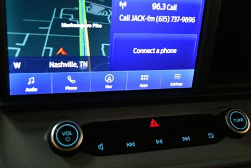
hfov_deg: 47.4
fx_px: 286
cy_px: 65
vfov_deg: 32.5
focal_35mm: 41
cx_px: 122
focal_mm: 20
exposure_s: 1/80
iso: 3200
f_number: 3.8
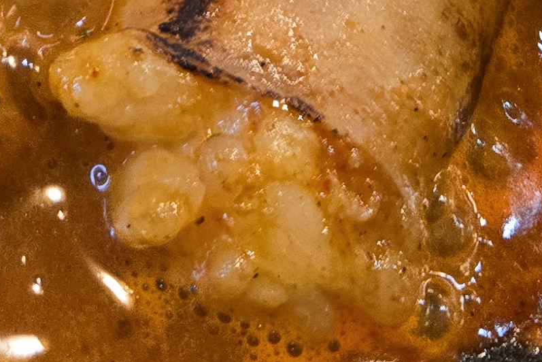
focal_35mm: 120
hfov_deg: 16.5
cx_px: -71
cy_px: -395
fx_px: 1807
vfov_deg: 10.4
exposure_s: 1/120
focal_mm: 5.4
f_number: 1.8
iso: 250
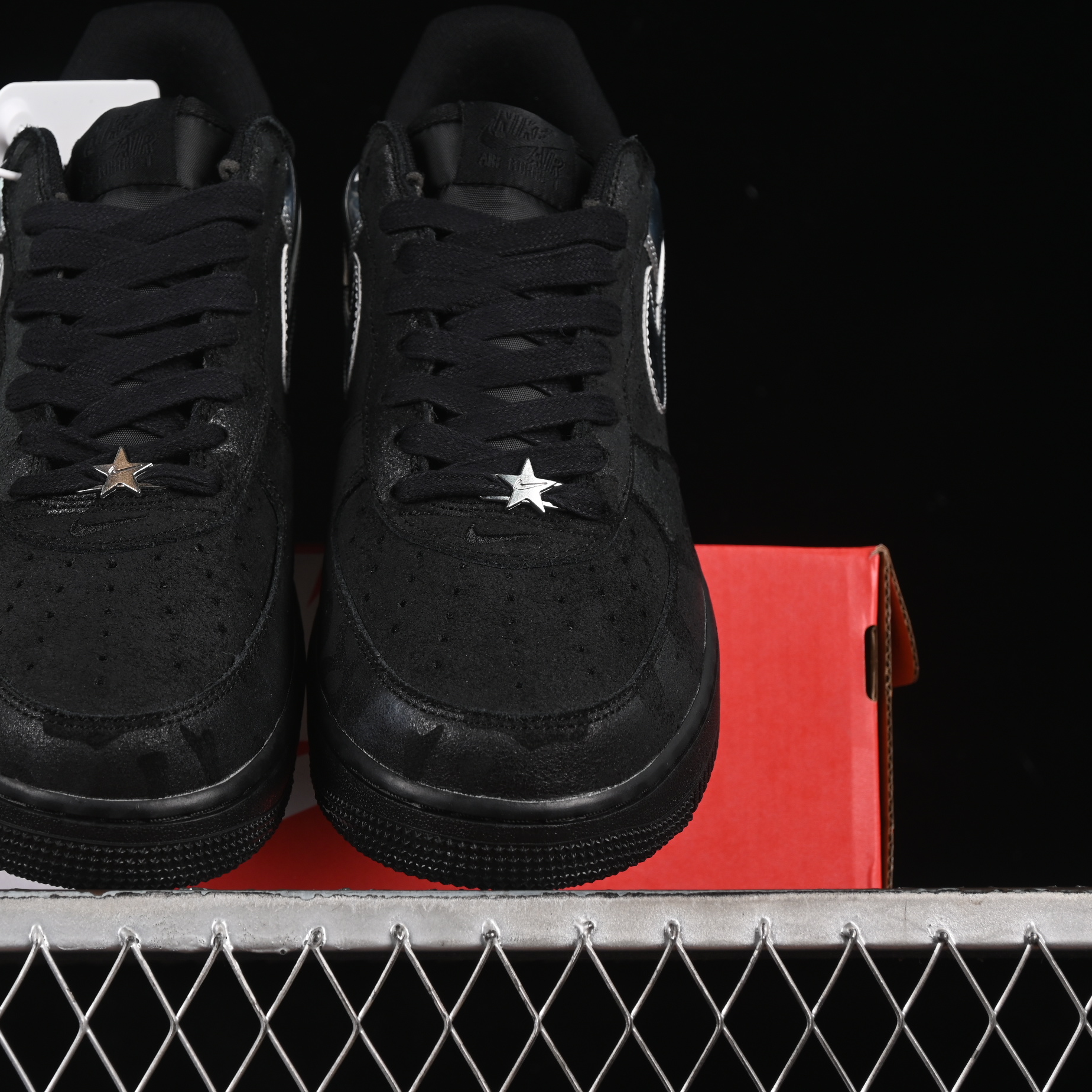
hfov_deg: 18.0
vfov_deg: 18.1
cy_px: 545
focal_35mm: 96
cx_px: 308
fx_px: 3426
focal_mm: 50
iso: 160
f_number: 6.3
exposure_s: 1/60
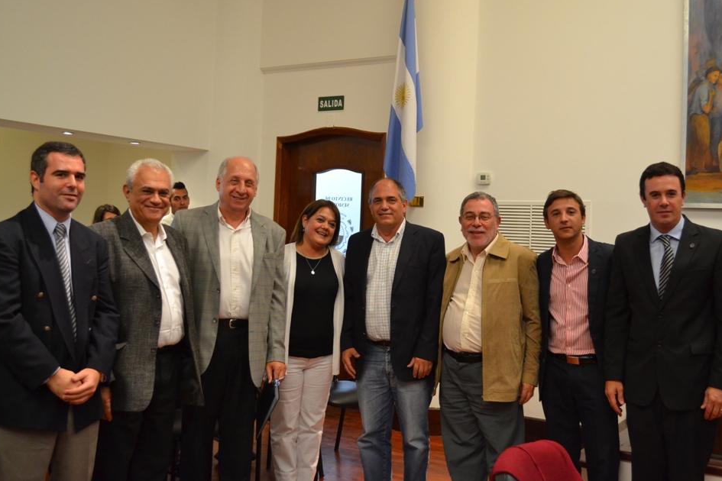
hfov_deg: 49.5
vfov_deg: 34.2
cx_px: 383
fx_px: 782
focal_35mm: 39
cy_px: 221
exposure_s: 1/60
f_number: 4
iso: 1400
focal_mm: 24
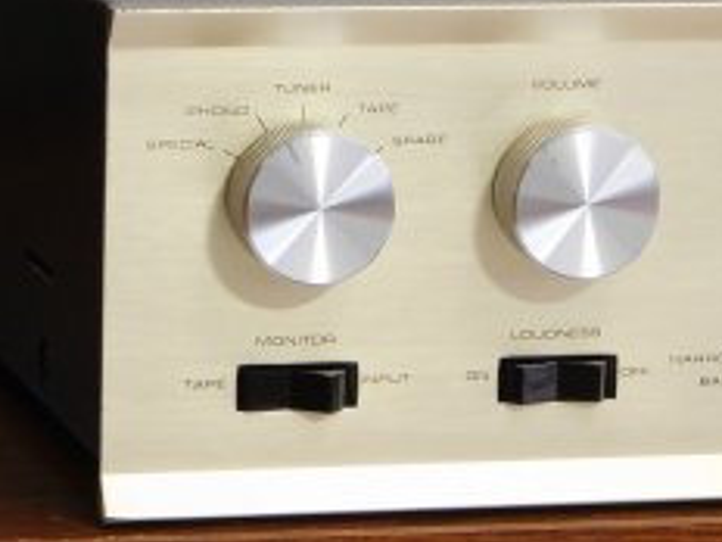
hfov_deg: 6.6
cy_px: -9
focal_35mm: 297
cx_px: 778
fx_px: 6195
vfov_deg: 5.0
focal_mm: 20.3
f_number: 4.8
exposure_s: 1/30
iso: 360
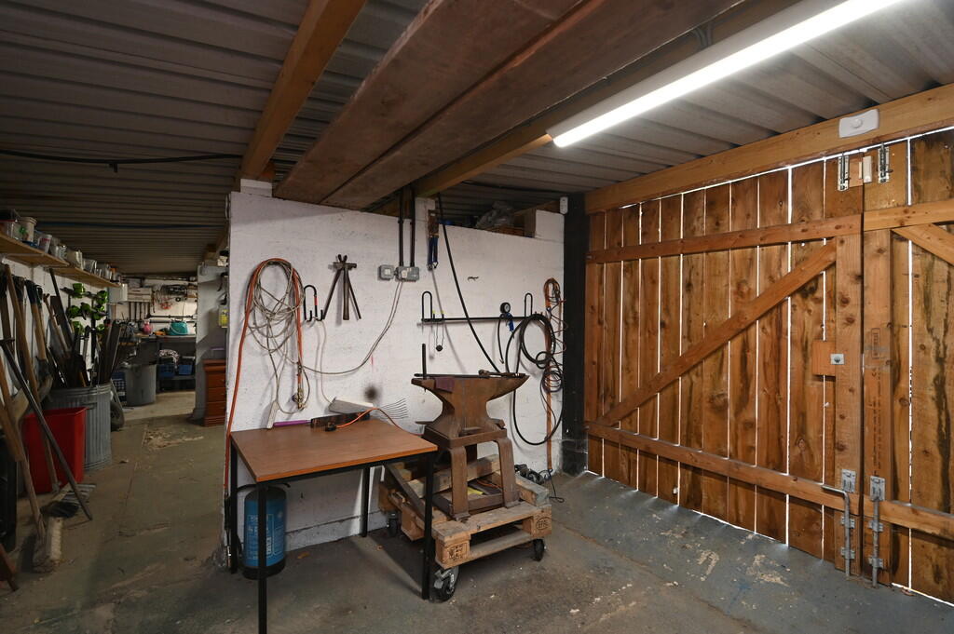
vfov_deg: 70.3
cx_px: 477
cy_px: 317
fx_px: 450
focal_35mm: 17
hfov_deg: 93.3
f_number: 4
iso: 640
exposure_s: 1/60
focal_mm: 17
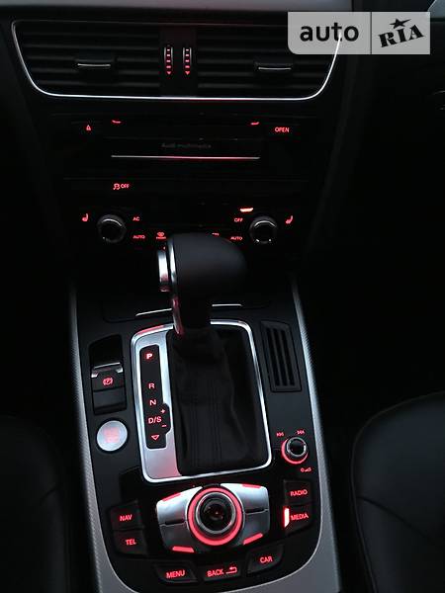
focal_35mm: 28
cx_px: 222
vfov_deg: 63.4
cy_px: 296
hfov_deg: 49.7
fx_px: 480
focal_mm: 4
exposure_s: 1/4
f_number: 1.8
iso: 160
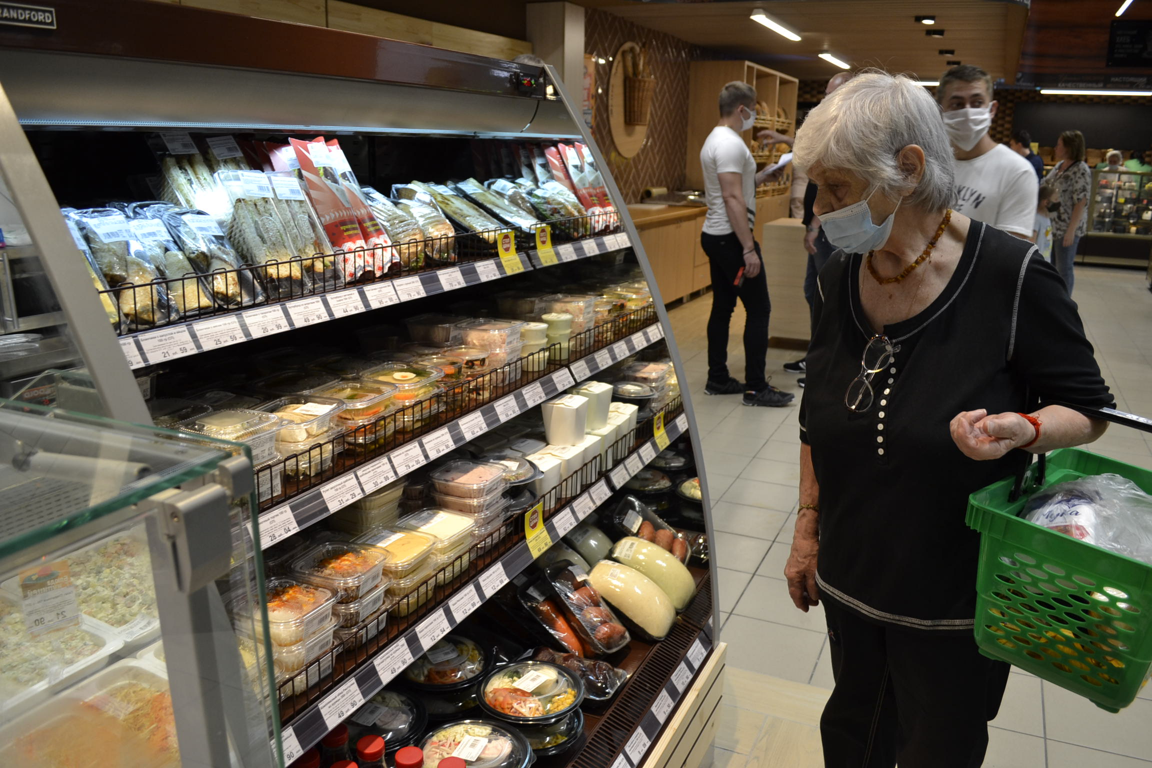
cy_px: 384
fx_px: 864
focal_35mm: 27
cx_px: 576
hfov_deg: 67.4
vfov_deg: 47.9
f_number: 4.5
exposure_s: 1/80
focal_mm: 18
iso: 400
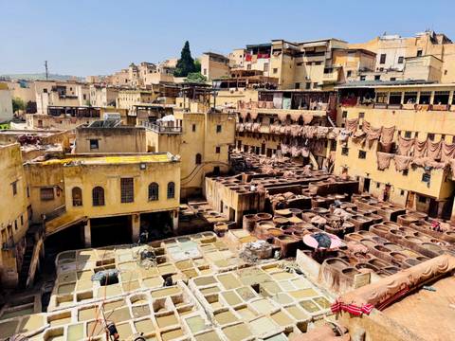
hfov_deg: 71.6
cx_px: 228
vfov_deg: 56.8
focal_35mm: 24
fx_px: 315
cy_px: 170
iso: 80
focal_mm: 6.76
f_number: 1.78
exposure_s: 1/3802
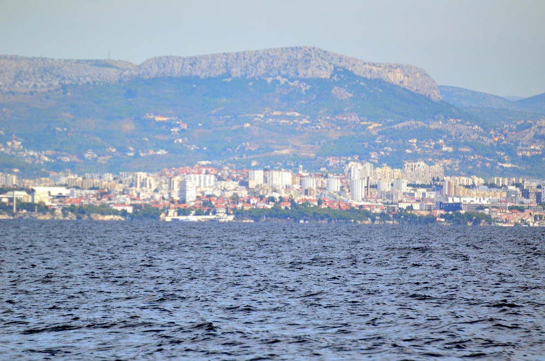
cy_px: 180
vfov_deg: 3.0
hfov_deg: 4.6
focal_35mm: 450
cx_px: 272
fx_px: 6797
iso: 1600
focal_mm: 300
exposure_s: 1/8000
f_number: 5.6
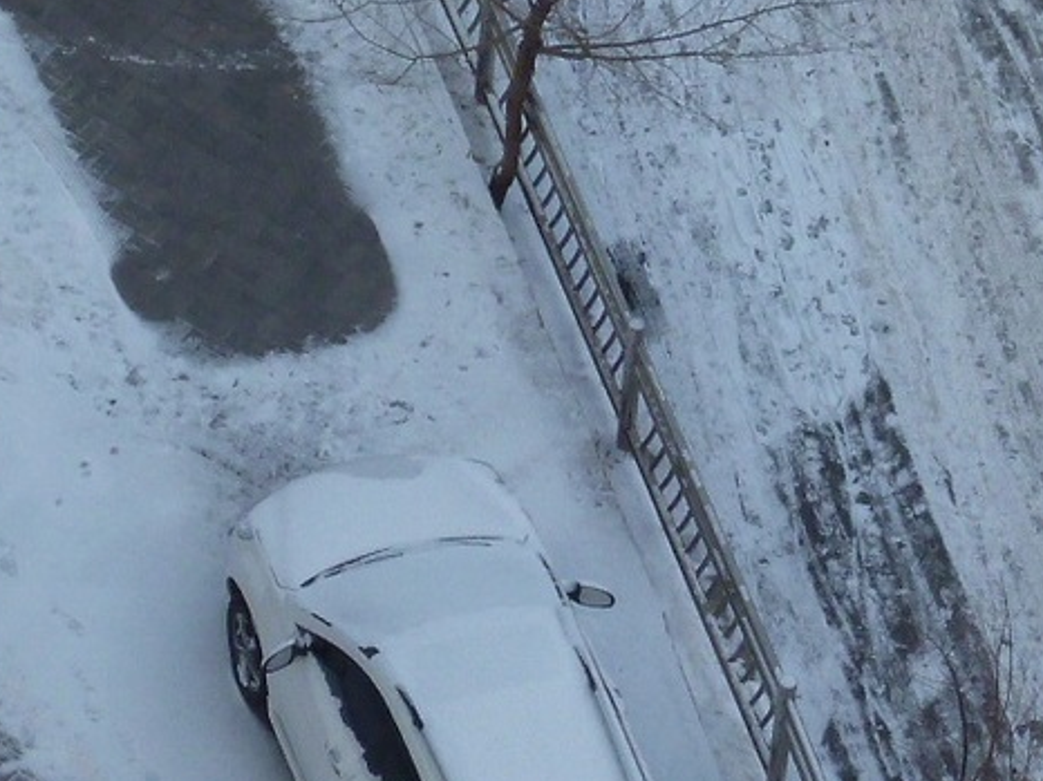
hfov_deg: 4.7
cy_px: 421
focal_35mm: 424
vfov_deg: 3.5
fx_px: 12769
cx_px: 638
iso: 125
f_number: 6.4
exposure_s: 1/125
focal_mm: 21.5
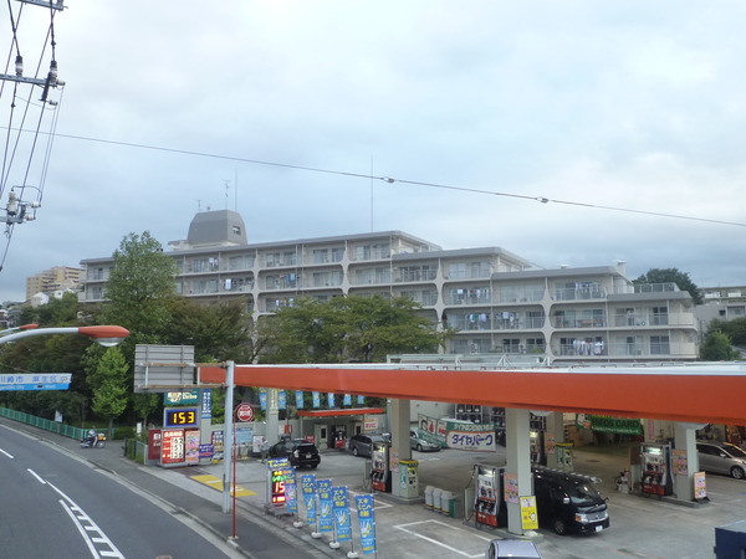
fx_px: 690
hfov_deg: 56.8
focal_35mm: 32
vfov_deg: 44.2
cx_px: 373
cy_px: 280
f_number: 2.8
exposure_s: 1/80
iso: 160
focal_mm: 4.4
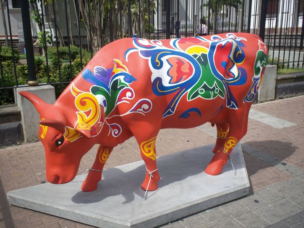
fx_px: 316
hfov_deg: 51.4
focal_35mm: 36
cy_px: 114
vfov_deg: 39.6
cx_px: 152
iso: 100
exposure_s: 1/485
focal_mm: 6
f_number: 4.5
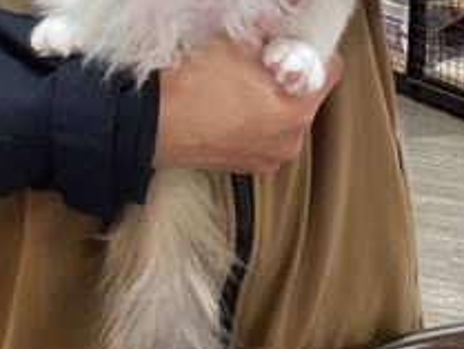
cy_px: -113
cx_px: 200
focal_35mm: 89
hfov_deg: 22.0
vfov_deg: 15.7
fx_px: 1194
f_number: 2.4
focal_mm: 3.3
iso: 125
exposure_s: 1/60
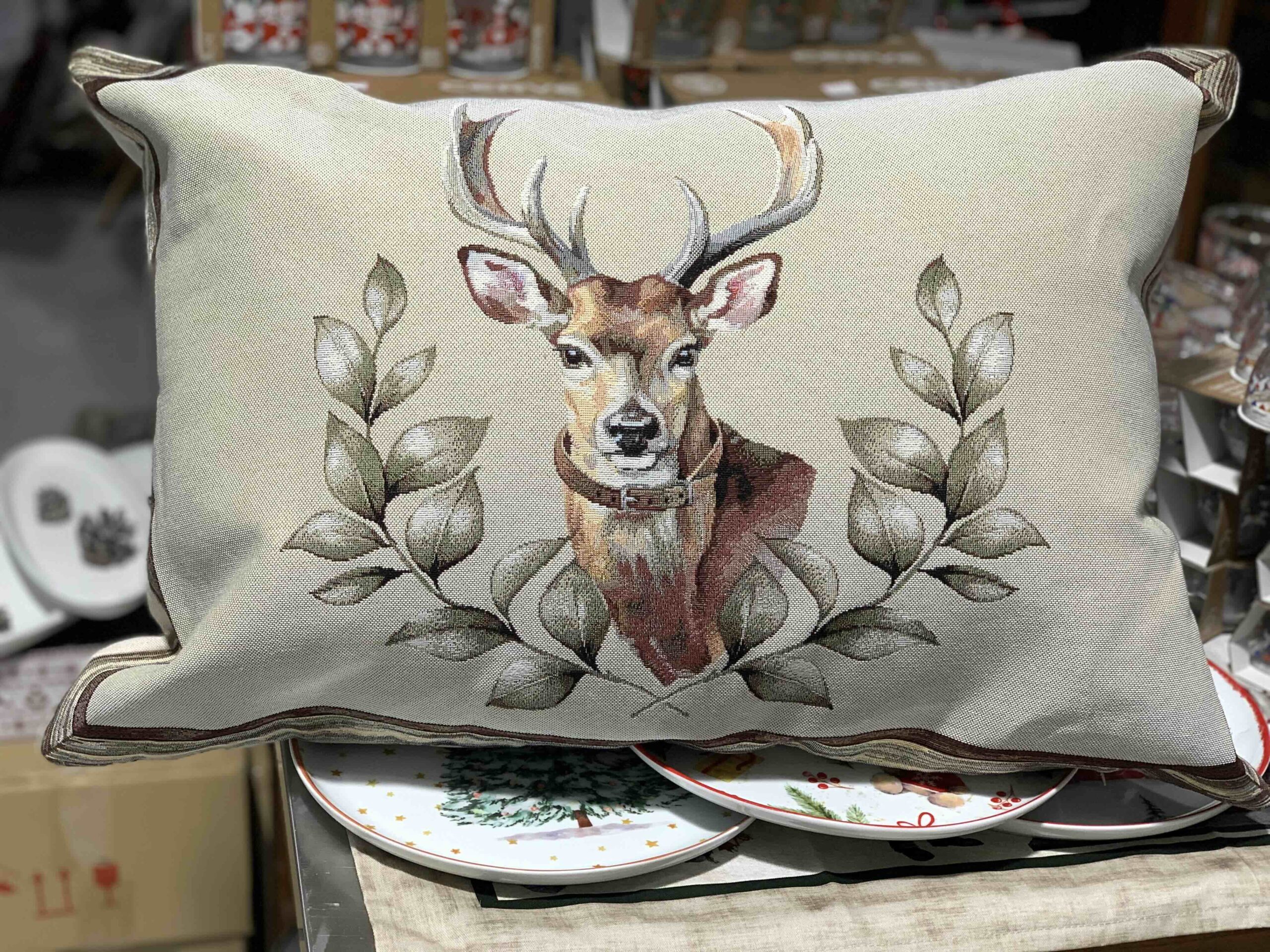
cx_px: 635
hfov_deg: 36.8
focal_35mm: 52
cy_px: 476
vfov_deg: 28.0
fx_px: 1908
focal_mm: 6
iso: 80
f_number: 2.4
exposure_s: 1/100
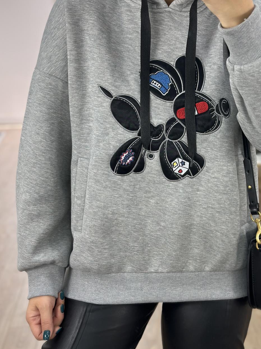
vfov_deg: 31.2
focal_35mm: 62
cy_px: 152
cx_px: 164
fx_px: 623
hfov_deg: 23.6
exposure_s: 1/100
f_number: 1.78
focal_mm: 6.86
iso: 64
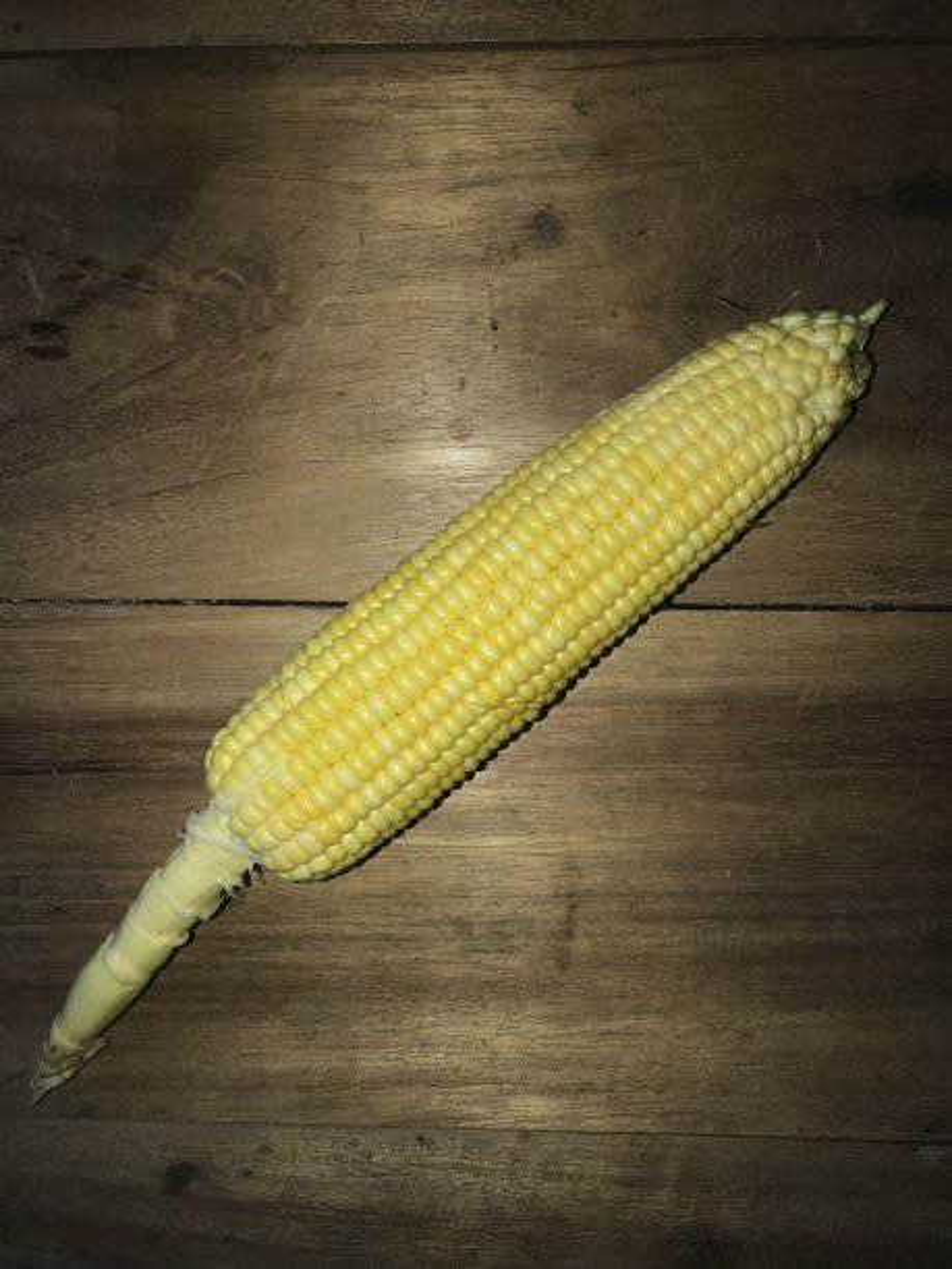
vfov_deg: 63.4
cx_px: 476
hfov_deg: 49.7
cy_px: 634
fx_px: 1027
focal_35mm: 28
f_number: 1.8
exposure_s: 1/122
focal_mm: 3.99
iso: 20
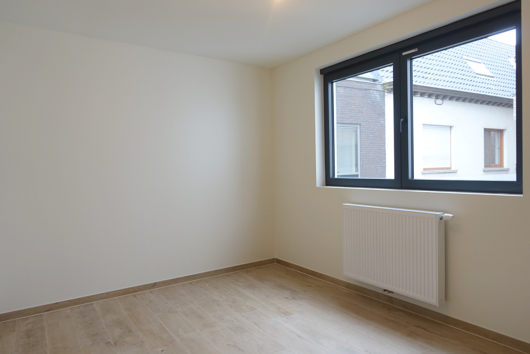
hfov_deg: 73.7
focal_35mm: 24
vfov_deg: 53.1
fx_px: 353
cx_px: 265
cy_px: 177
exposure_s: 1/40
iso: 125
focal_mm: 8.8
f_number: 2.8
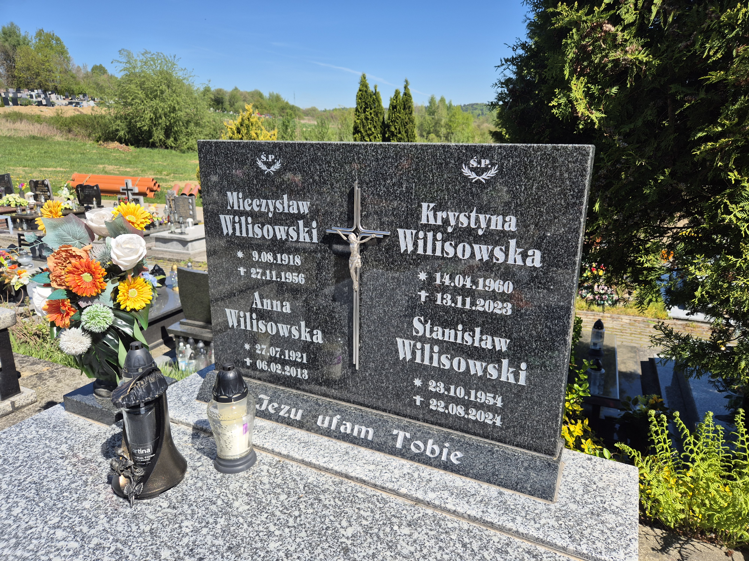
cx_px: 374
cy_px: 280
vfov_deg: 58.9
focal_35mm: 23
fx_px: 498
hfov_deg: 73.9
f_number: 1.8
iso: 25
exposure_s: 1/1616
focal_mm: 5.4
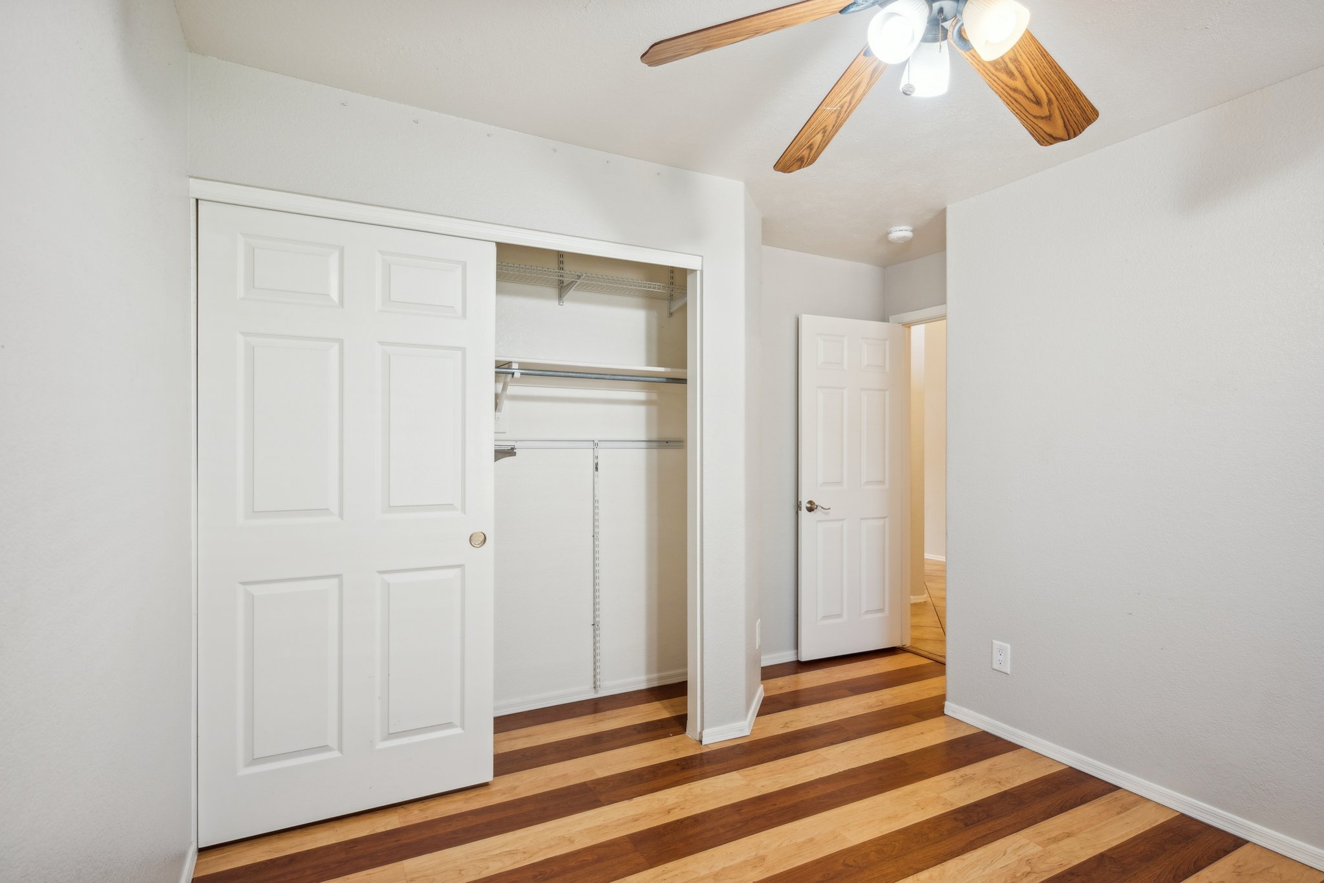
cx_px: 662
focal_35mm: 18
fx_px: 662
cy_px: 442
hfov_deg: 90.0
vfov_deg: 67.4
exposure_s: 1/15
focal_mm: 18
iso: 320
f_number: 8
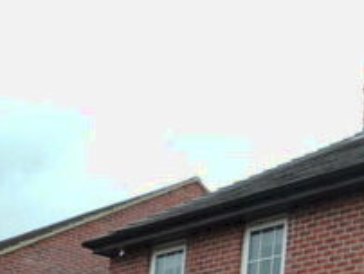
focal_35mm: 83
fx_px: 874
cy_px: 347
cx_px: 582
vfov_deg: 16.9
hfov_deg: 19.7
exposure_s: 1/250
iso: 80
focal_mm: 4.3
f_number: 3
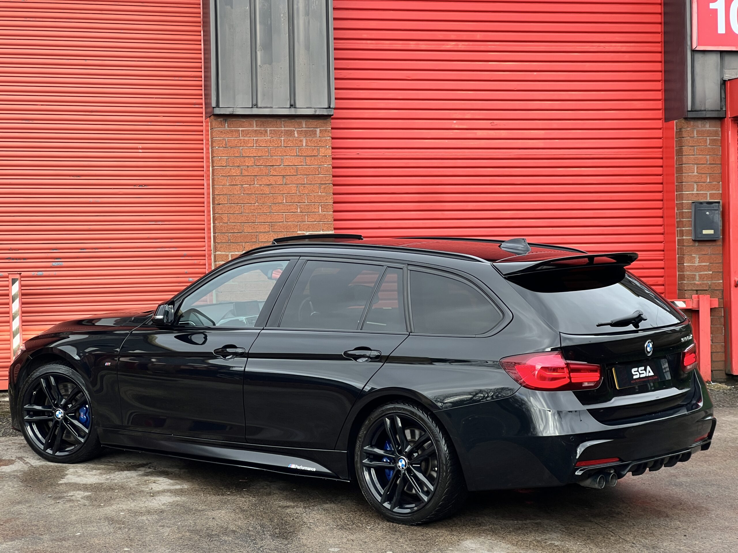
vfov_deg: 19.1
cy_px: 276
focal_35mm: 77
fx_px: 1642
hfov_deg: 25.3
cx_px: 369
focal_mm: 9
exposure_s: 1/99
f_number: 2.8
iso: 40
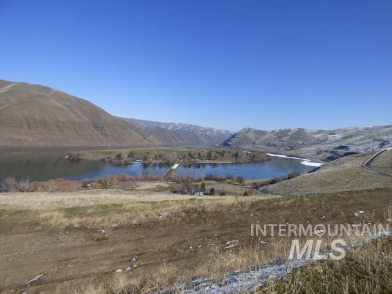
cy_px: 147
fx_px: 226
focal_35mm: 20
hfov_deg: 81.7
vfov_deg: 66.0
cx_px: 196
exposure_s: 1/1600
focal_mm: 3.58
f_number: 3.2
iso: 100
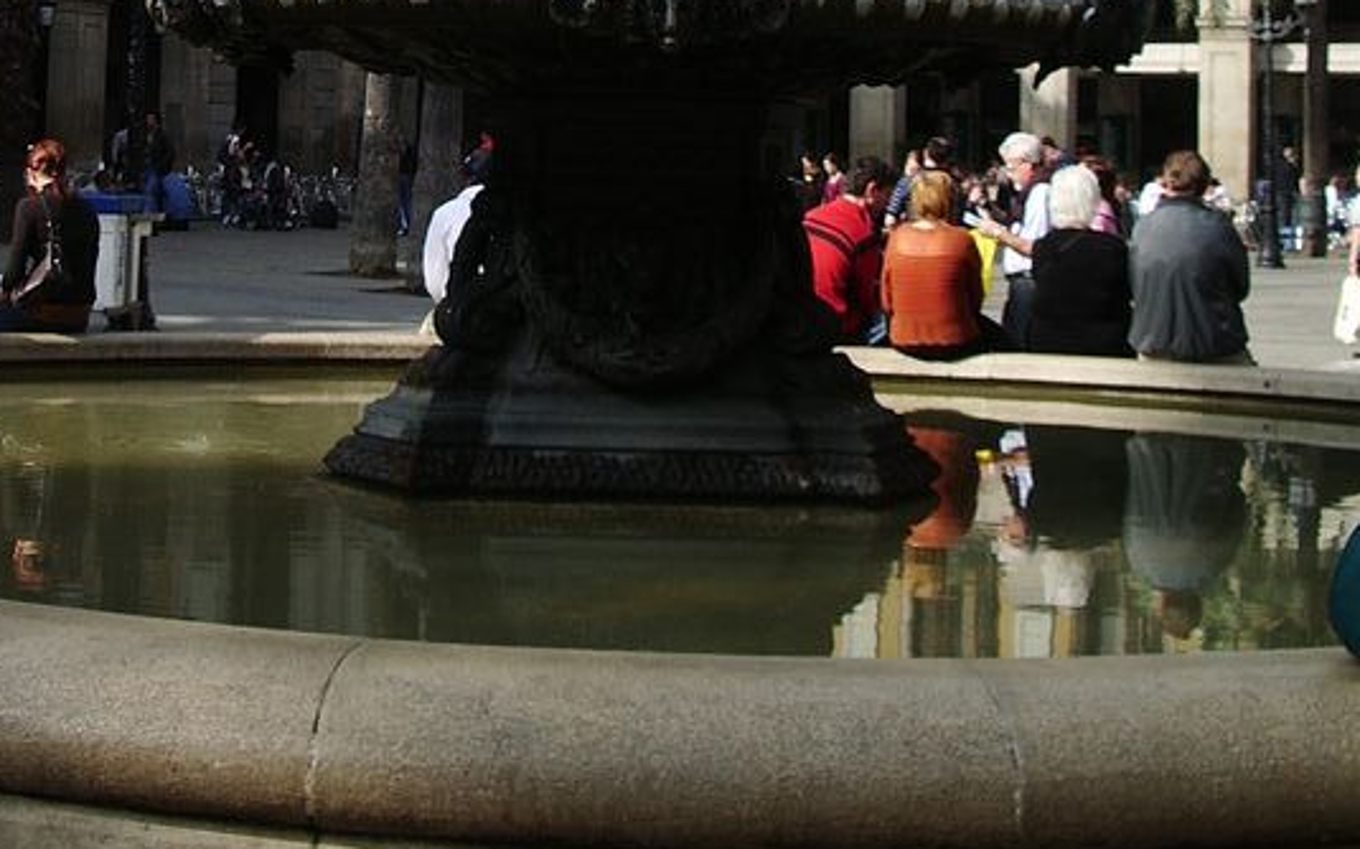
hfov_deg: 28.8
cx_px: 470
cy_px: -155
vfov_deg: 17.5
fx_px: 2631
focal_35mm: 71
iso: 50
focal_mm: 5.8
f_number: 4.3
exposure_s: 1/250
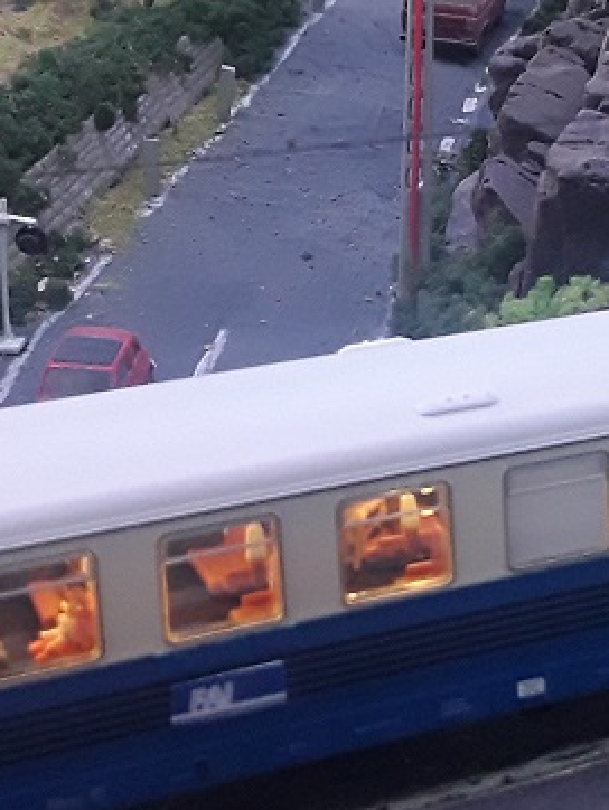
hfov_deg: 20.1
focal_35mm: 73
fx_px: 1710
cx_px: 400
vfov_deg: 26.3
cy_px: 197
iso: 250
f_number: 1.9
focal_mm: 2.91
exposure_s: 1/17
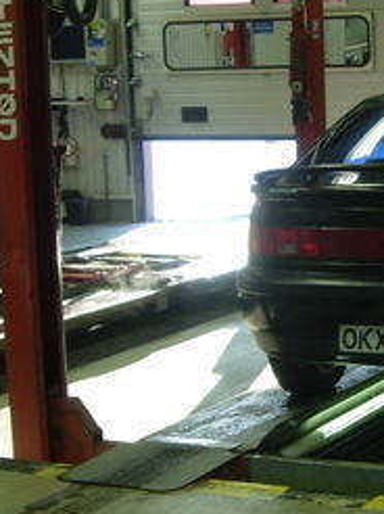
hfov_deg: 14.3
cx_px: 499
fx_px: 1467
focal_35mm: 99
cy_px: 286
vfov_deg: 19.8
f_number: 2.8
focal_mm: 7.8
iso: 79
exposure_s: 1/60.4
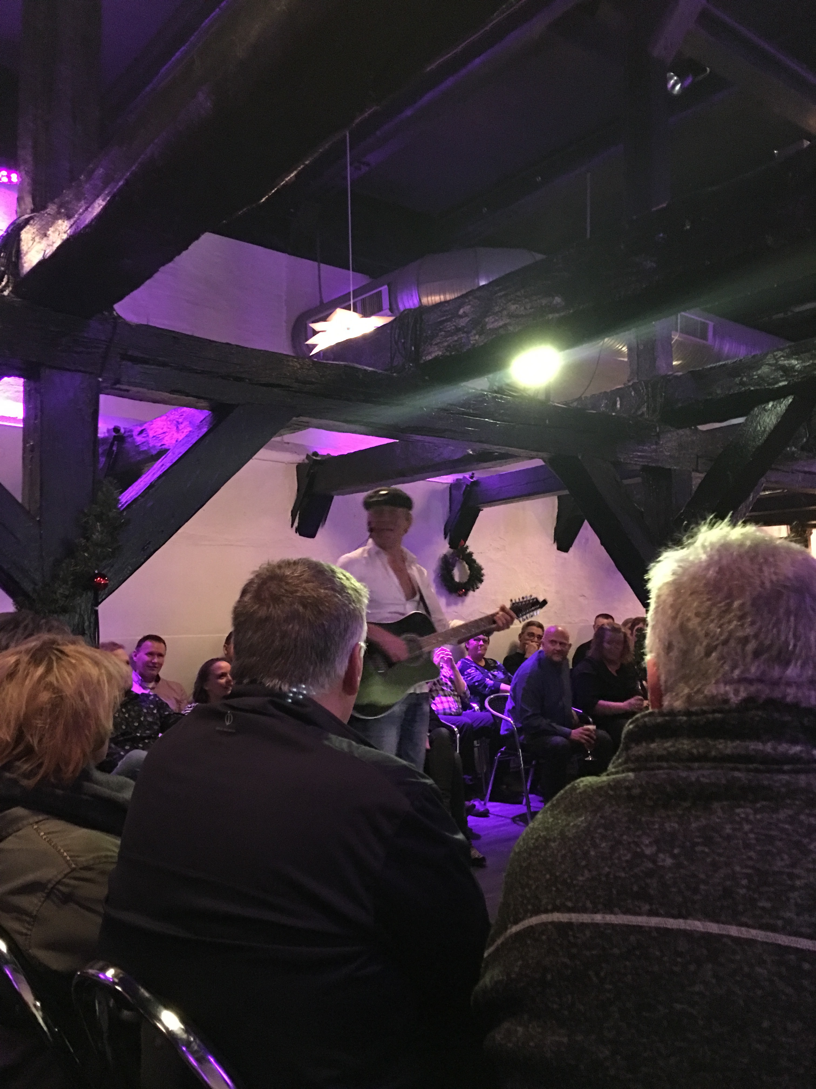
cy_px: 544
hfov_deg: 48.2
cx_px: 408
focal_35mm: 29
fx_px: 911
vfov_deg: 61.7
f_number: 2.2
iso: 200
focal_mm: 4.15
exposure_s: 1/4
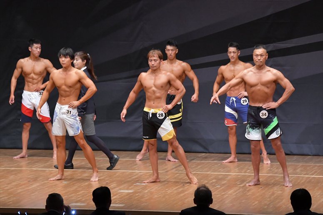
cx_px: 162
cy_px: 108
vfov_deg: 6.8
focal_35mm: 202
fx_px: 1812
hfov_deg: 10.2
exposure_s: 1/400
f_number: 5.6
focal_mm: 135
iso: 6400
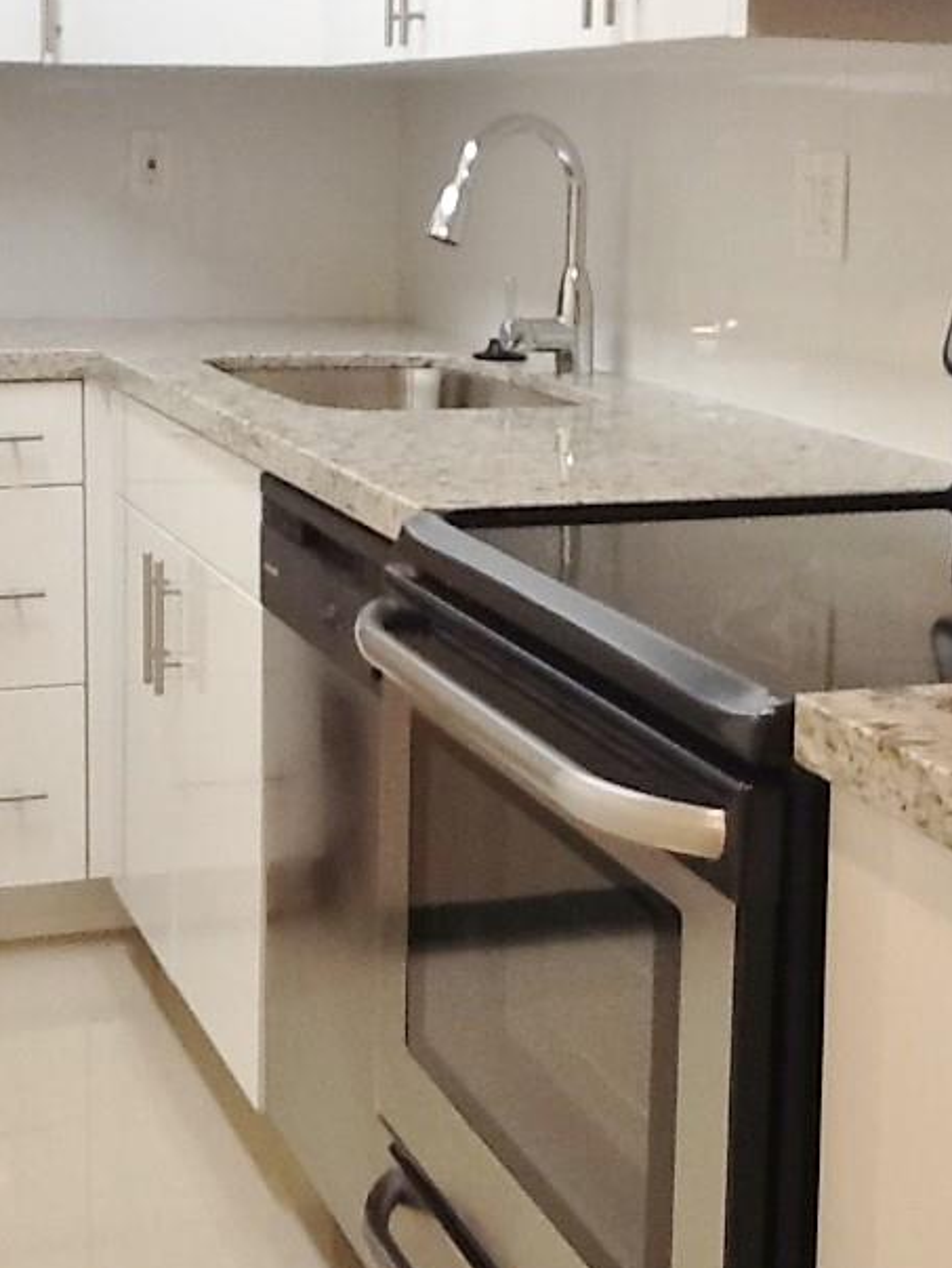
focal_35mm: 70
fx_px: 2564
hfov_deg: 21.0
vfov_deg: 27.6
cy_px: 425
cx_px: 570
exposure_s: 1/30
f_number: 2.4
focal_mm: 2.03
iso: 40
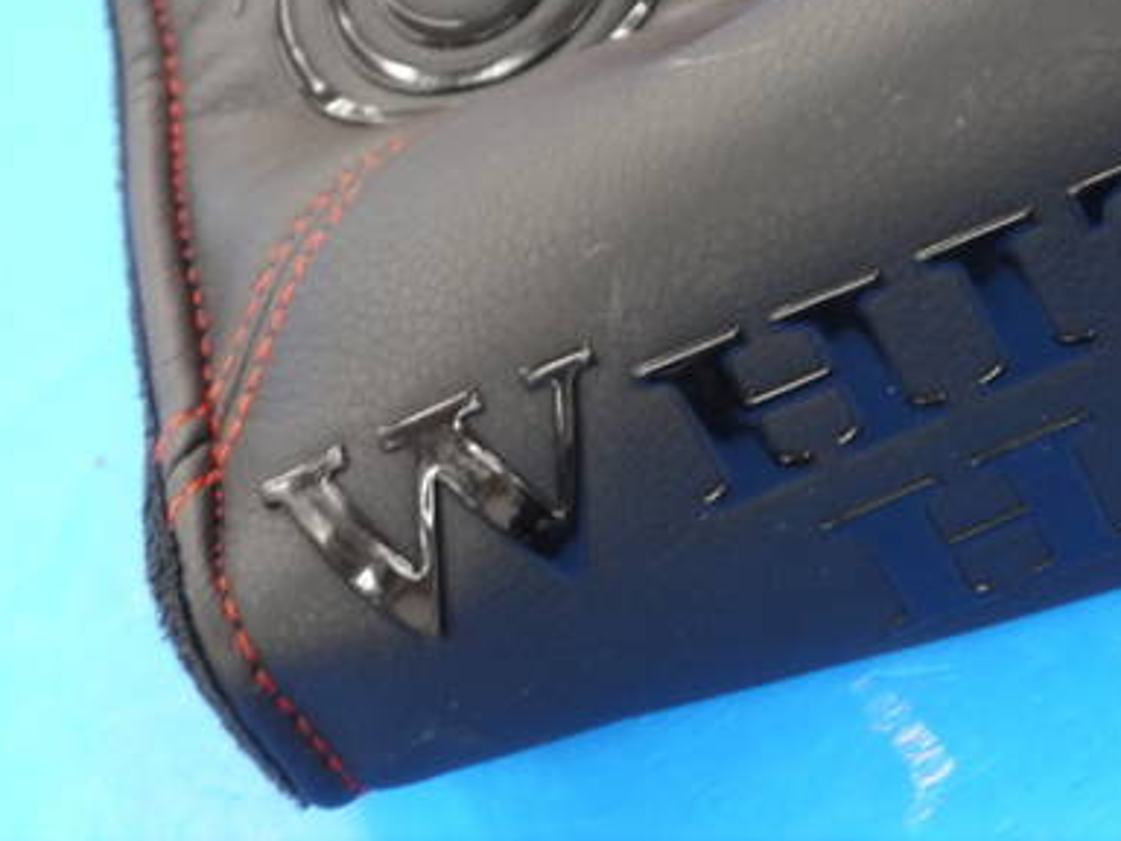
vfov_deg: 10.6
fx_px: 4534
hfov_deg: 14.1
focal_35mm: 140
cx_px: 762
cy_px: 146
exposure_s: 1/40
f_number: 5.6
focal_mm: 42
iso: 800
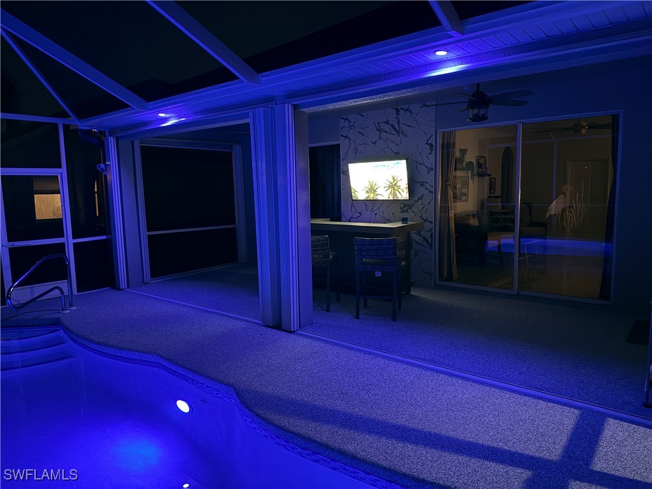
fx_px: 452
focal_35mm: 24
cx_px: 326
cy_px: 244
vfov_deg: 56.8
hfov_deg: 71.6
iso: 1000
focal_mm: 6.76
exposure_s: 1/12
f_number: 1.78
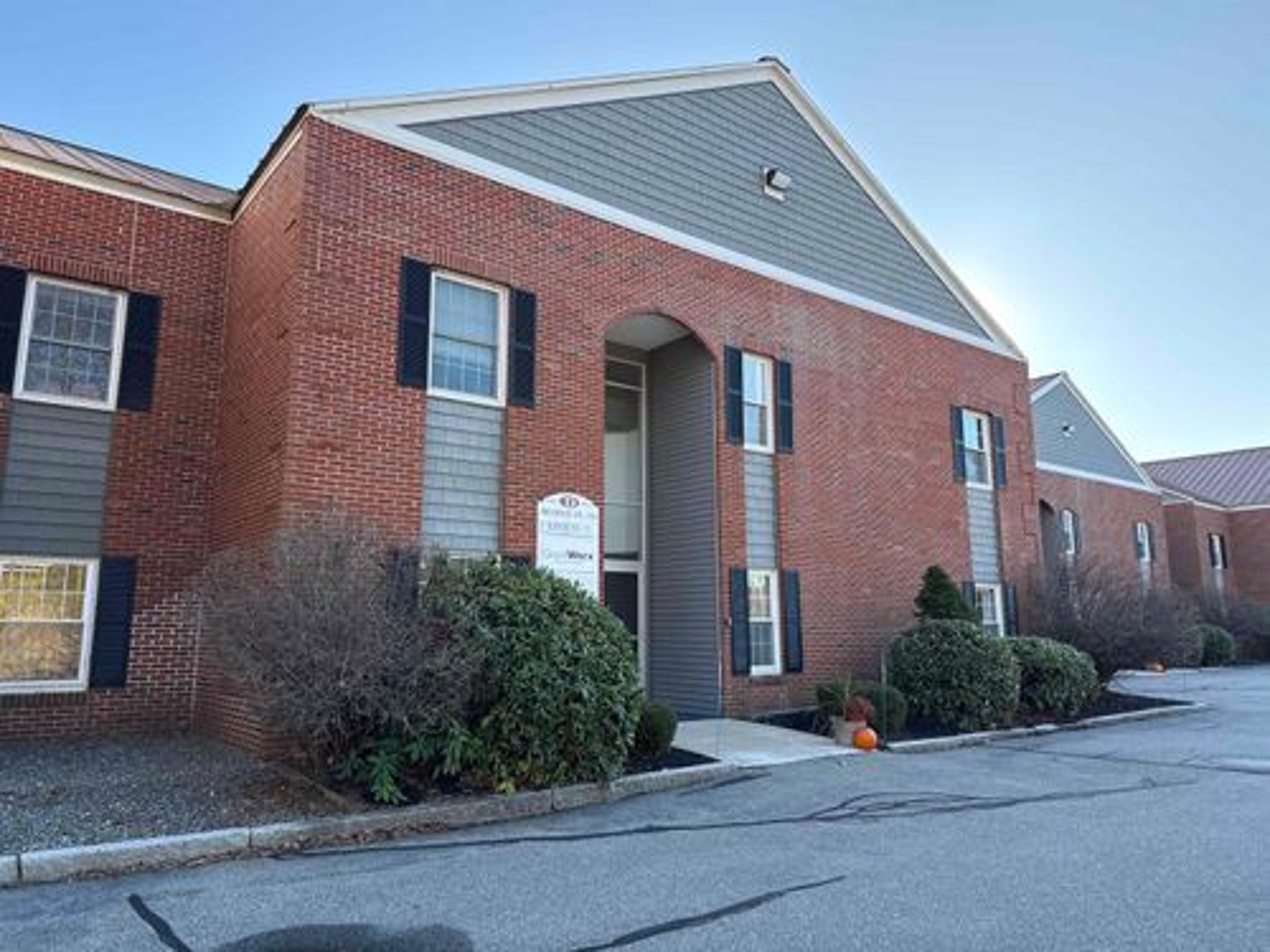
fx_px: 881
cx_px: 635
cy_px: 476
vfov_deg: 56.8
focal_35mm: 24
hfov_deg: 71.6
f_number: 1.78
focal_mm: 6.76
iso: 100
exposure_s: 1/593
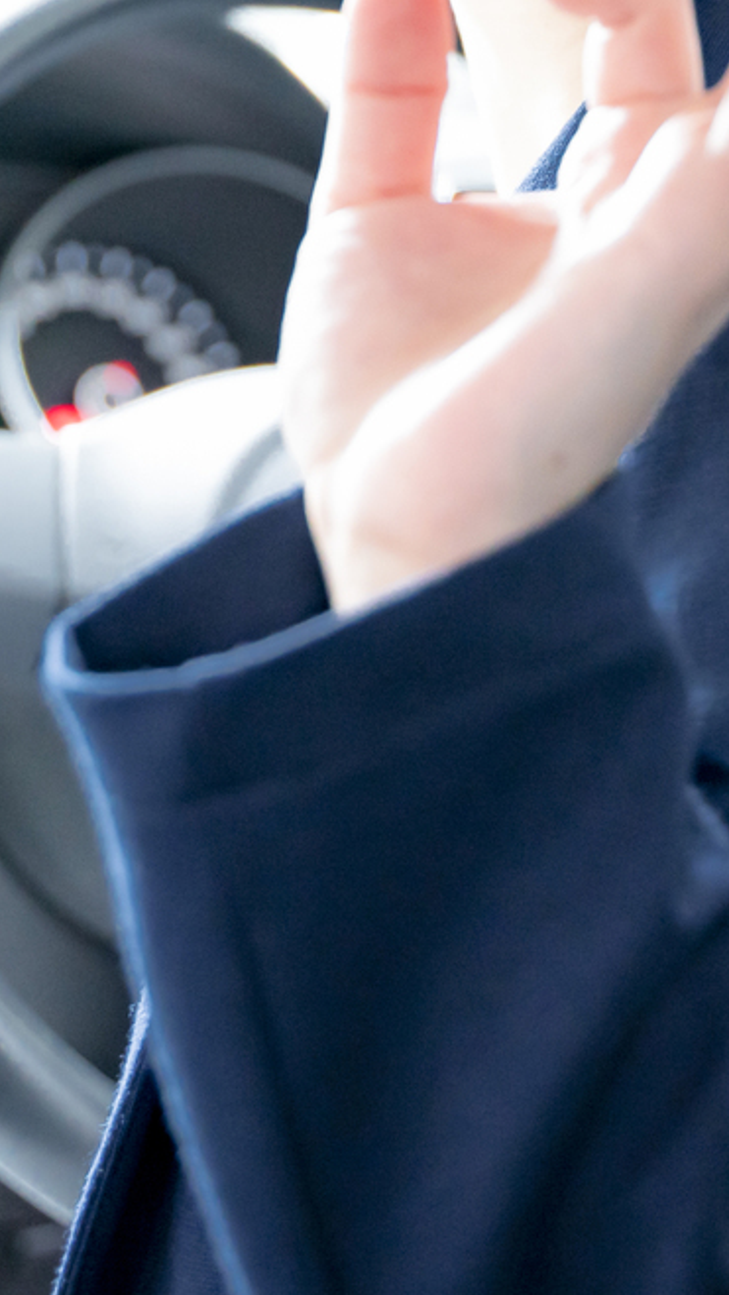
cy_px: 22
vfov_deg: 14.8
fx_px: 4911
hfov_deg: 8.5
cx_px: 395
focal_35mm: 143
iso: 640
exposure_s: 1/200
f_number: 2.8
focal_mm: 45
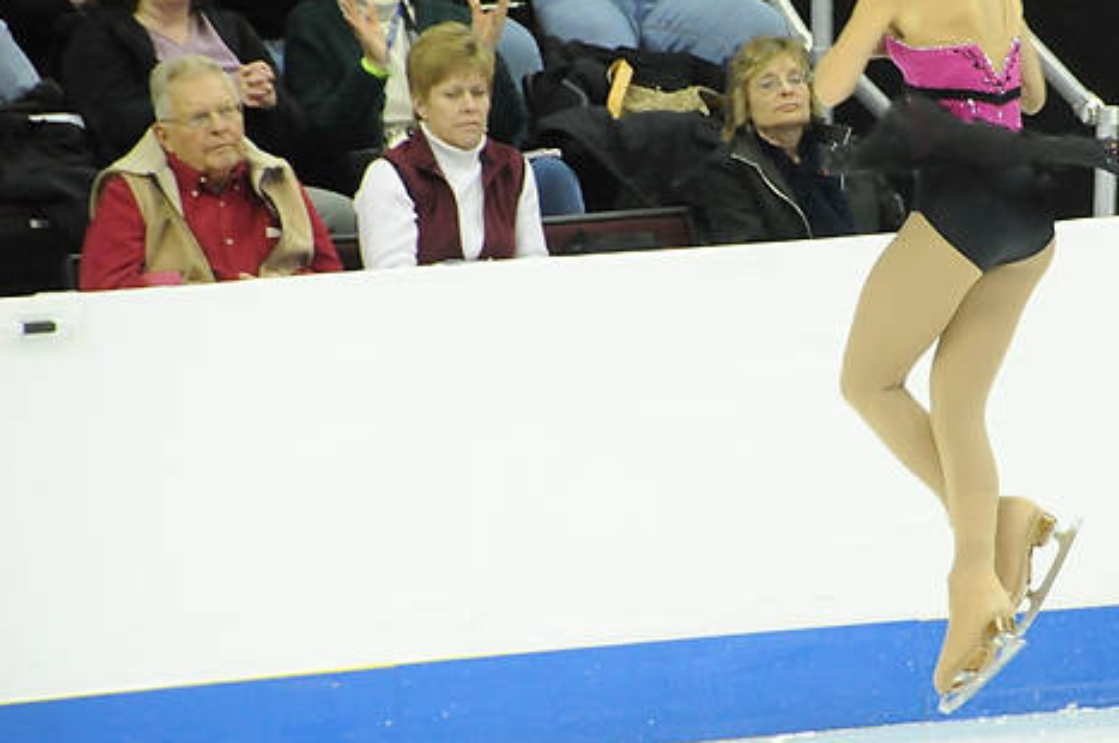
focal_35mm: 514
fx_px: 15955
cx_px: 891
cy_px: 327
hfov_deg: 4.0
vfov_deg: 2.7
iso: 3200
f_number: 5.6
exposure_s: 1/400
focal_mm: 200
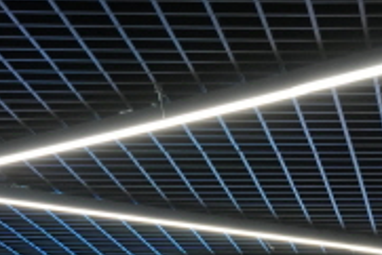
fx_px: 2113
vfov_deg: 6.6
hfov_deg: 10.2
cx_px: 452
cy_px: 560
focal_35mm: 199
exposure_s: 1/250
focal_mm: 45
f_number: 5.6
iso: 2000
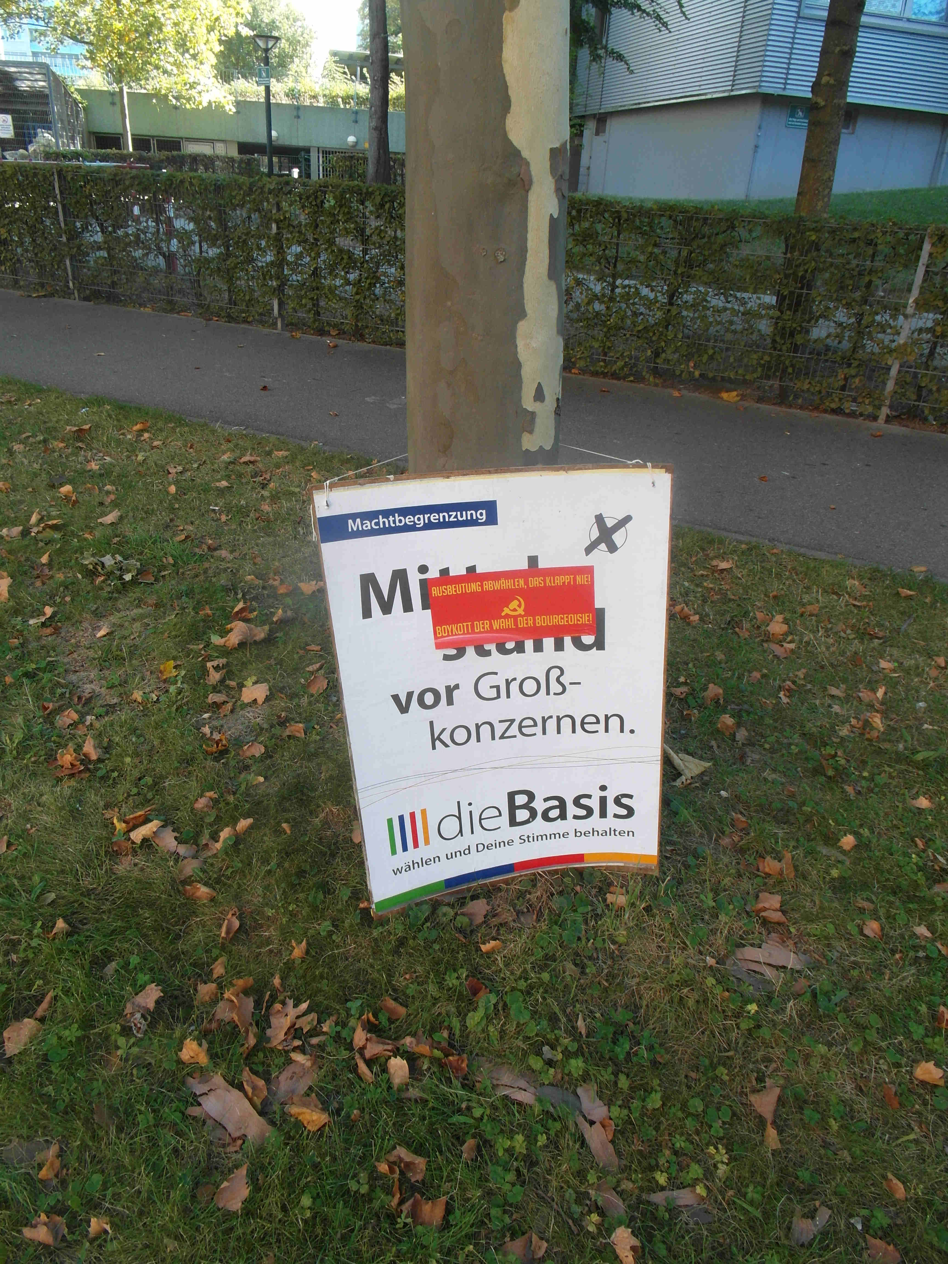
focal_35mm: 23
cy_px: 632
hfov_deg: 58.9
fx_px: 840
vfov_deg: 73.9
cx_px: 474
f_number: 4
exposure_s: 1/60
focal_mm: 4.1
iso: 100
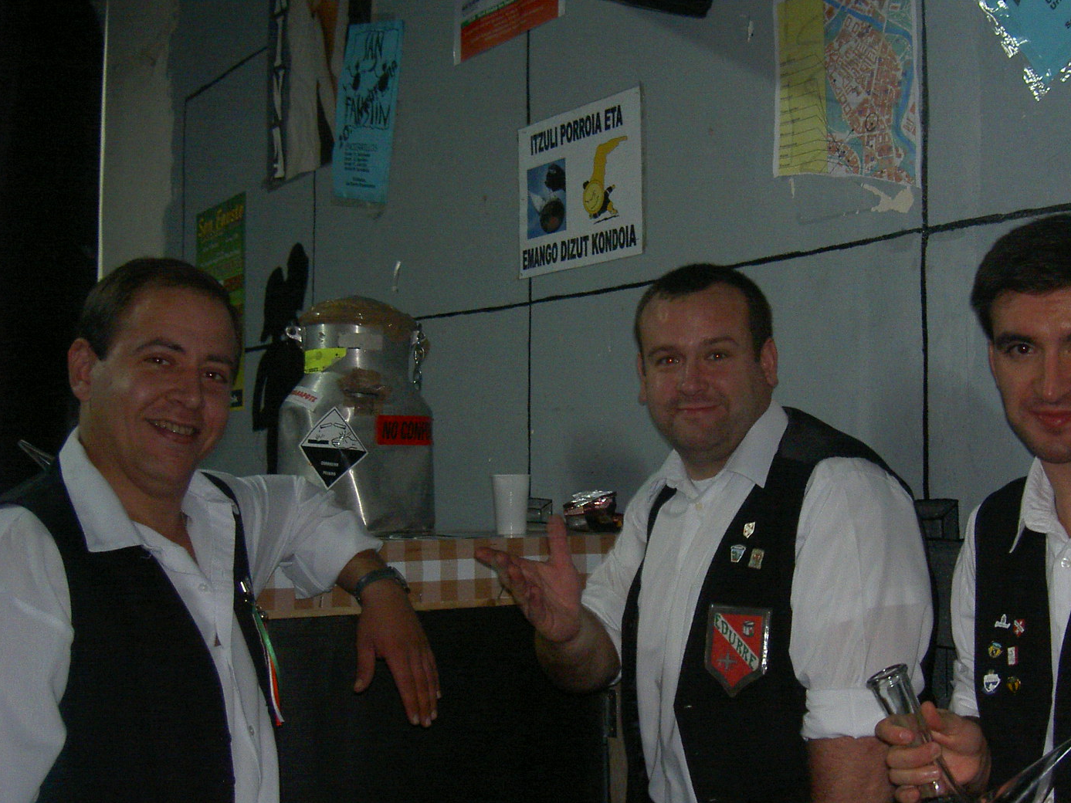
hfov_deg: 42.0
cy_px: 452
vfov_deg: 32.1
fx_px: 1392
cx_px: 613
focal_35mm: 45
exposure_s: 1/59.5
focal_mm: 8
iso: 100
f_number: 2.8
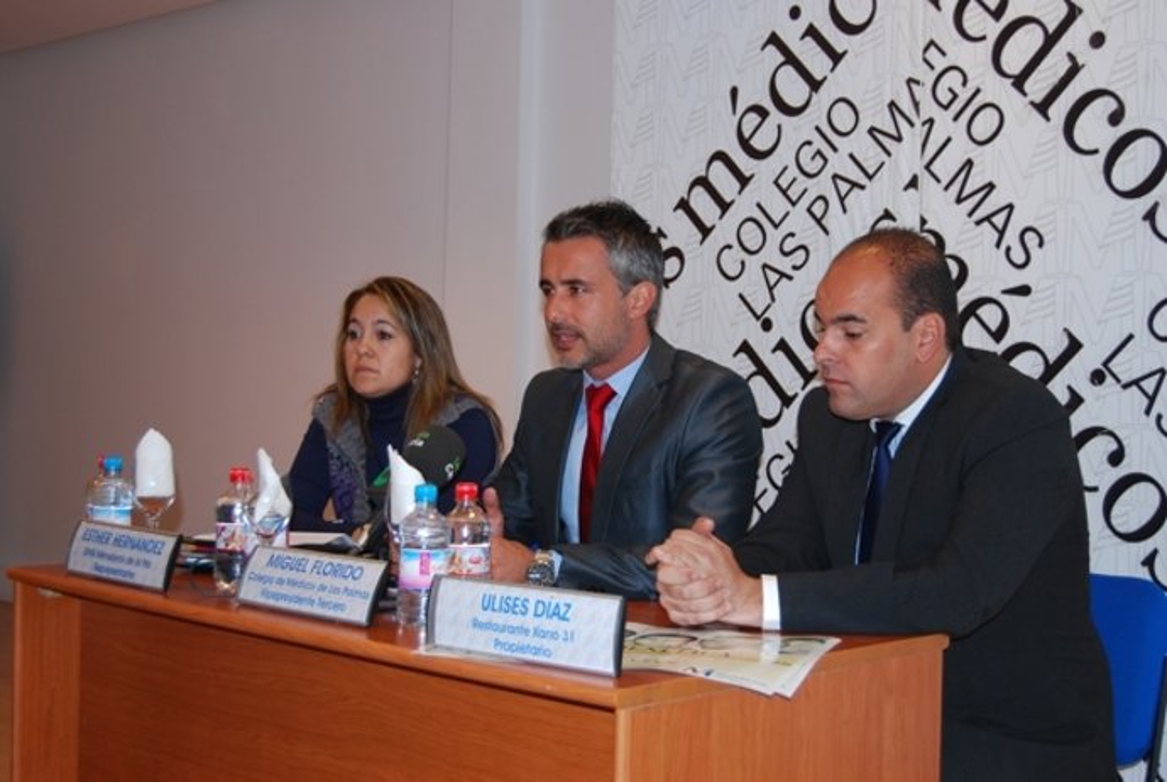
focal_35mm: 51
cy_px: 391
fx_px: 1655
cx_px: 584
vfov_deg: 26.6
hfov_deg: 38.8
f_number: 4.5
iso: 200
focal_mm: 34
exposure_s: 1/60
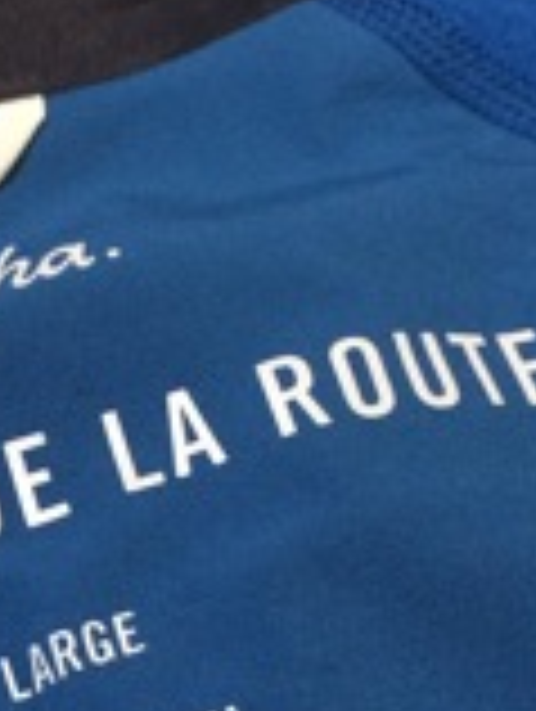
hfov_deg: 15.8
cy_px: 580
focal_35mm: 91
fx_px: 1874
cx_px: -50
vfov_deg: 21.2
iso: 320
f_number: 2.2
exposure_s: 1/17
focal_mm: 4.12
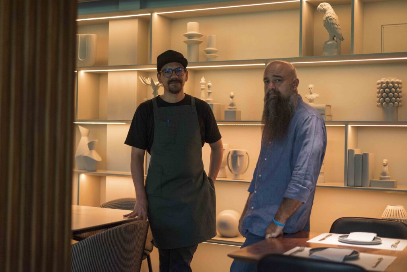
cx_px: 204
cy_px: 136
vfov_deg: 27.0
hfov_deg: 39.6
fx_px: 566
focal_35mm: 50
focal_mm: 50
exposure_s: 1/100
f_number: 2.2
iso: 2500
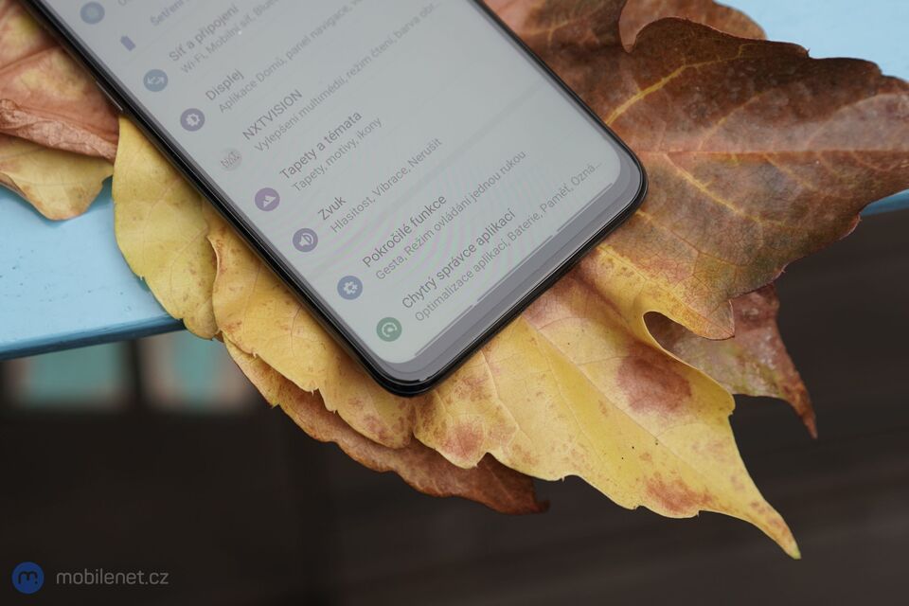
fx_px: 1389
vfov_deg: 24.6
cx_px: 454
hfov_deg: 36.2
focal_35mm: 55
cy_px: 303
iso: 160
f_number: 3.2
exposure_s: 1/320
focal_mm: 55
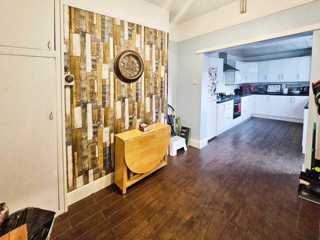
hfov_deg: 102.1
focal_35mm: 14
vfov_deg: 85.6
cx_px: 164
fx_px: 129
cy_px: 125
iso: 400
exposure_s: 1/50
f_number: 2.2
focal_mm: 1.7
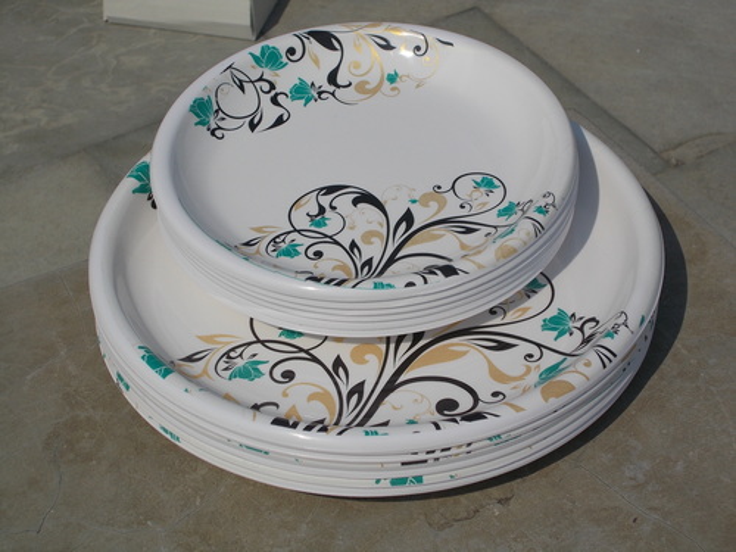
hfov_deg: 25.7
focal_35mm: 76
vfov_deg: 19.4
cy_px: 276
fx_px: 1616
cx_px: 368
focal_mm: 13.5
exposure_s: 1/250
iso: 80
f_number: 14.5
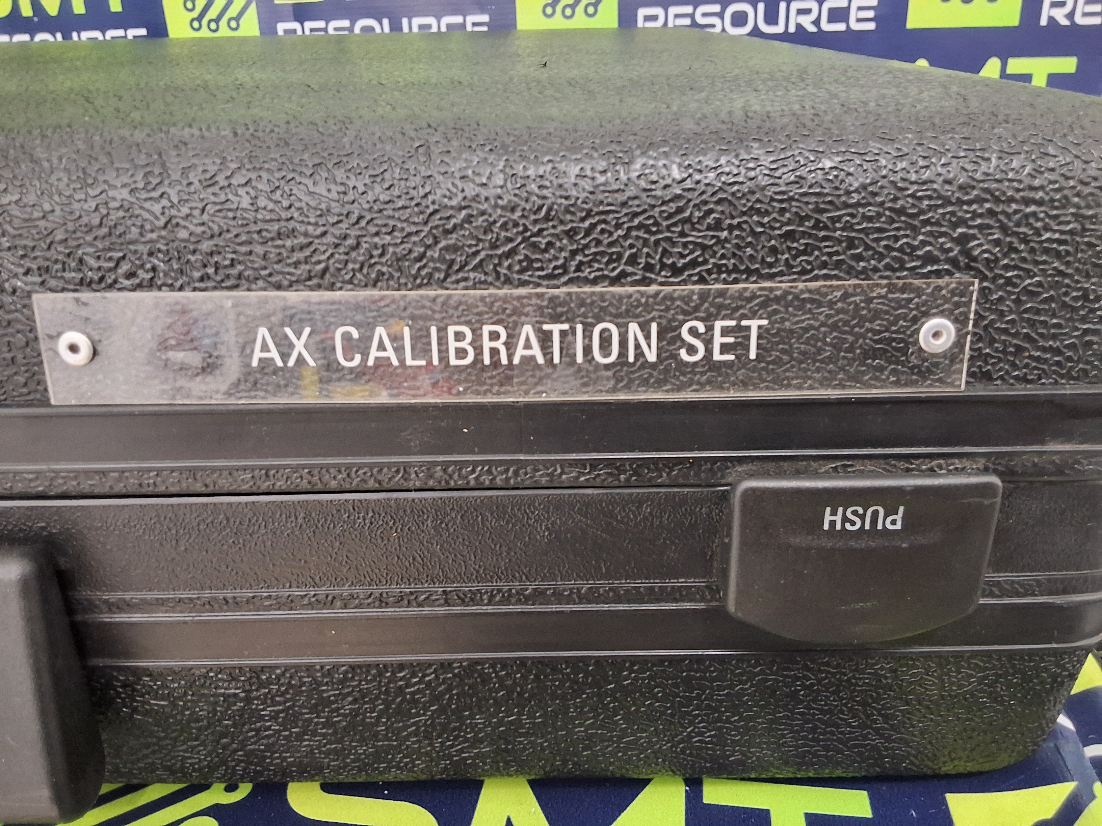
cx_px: 551
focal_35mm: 28
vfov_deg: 49.7
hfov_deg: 63.4
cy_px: 413
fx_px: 891
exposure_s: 1/20
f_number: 1.9
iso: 400
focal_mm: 2.91
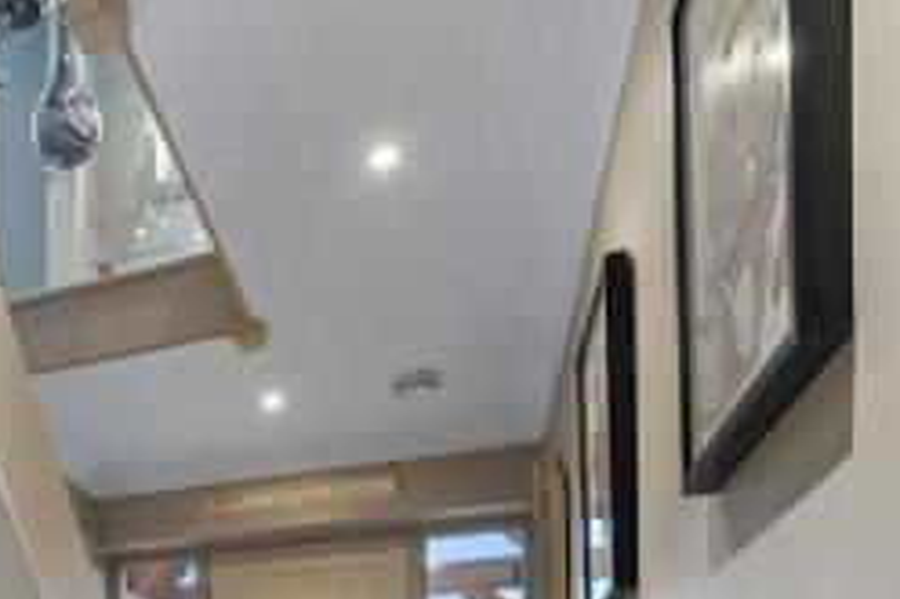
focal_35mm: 37
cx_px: 11
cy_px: 788
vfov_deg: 28.9
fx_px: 924
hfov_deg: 44.6
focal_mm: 14
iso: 400
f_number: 8
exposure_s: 3
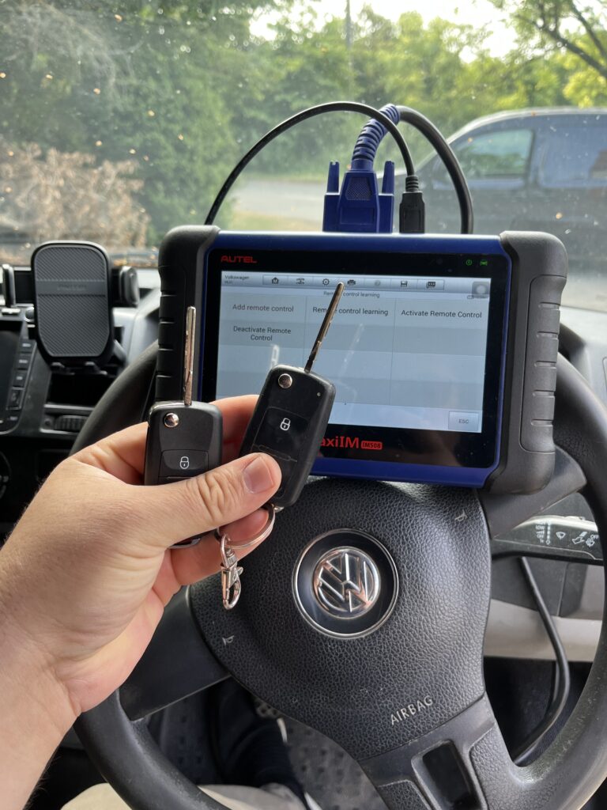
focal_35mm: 26
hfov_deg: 53.1
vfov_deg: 67.3
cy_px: 405
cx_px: 304
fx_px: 608
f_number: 1.6
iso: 50
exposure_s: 1/122
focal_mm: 5.1
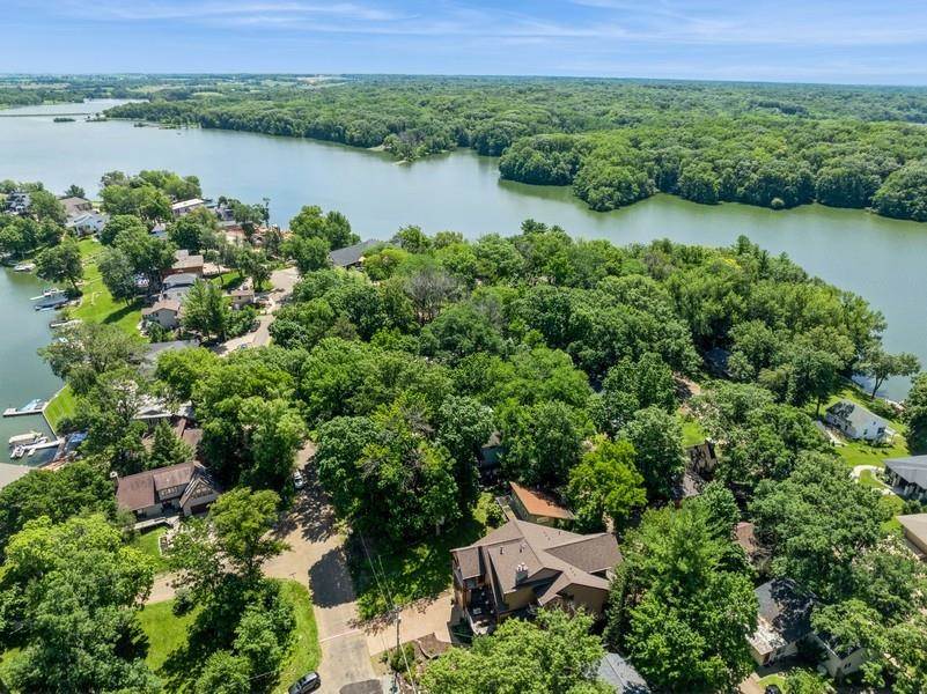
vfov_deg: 56.8
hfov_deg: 71.6
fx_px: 642
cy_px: 347
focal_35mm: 24
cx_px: 464
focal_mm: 12.29
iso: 160
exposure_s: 1/2000
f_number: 2.8
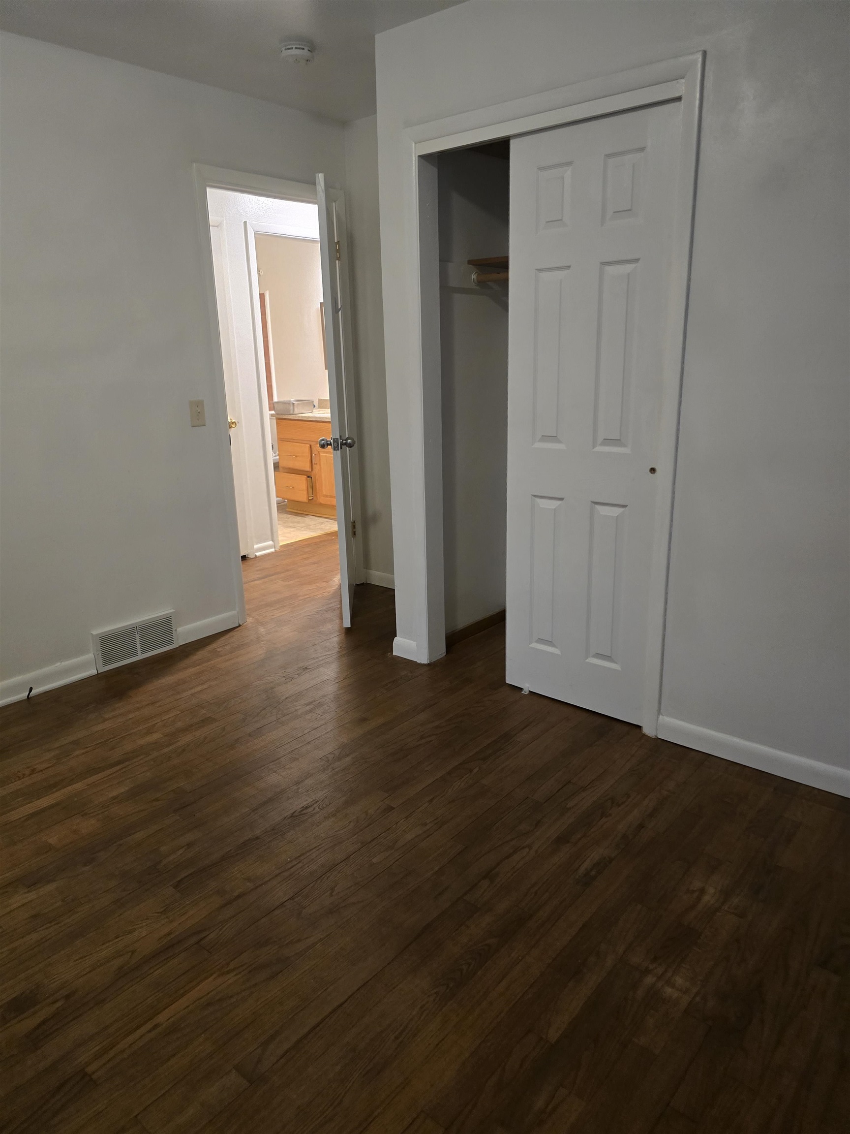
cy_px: 567
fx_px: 753
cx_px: 425
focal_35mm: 23
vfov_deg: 73.9
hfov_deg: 58.9
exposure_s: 1/60
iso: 800
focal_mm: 6.3
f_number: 1.7
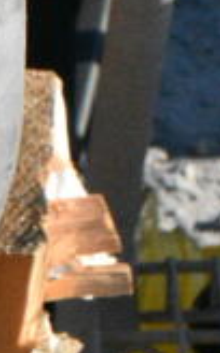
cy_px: 264
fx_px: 1974
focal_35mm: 205
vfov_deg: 10.2
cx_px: -285
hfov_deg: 6.1
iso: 6400
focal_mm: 24
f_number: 22
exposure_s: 1/2000
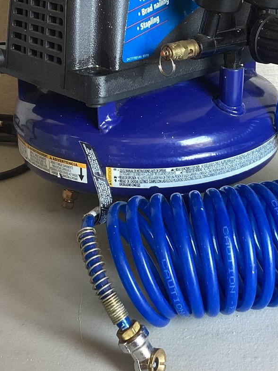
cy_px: 126
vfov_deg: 32.0
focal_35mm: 60
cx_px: 184
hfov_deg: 24.3
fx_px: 643
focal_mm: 3.3
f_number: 2.4
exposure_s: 1/60
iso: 80
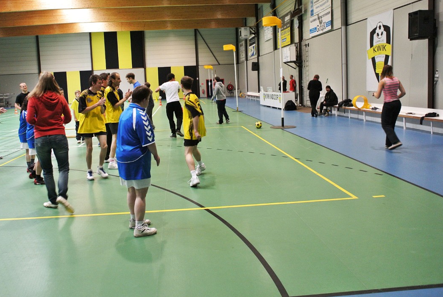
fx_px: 382
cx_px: 202
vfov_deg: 42.3
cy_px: 127
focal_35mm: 31
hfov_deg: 60.1
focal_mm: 10
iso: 360
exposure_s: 1/60
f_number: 2.8
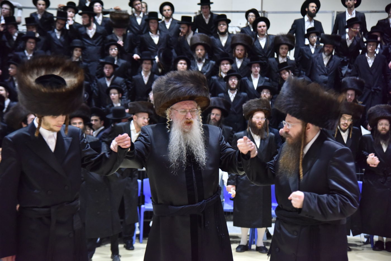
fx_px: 847
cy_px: 130
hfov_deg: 26.0
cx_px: 196
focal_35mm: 78
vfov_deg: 17.5
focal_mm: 78
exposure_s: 1/125
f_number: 4
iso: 2500
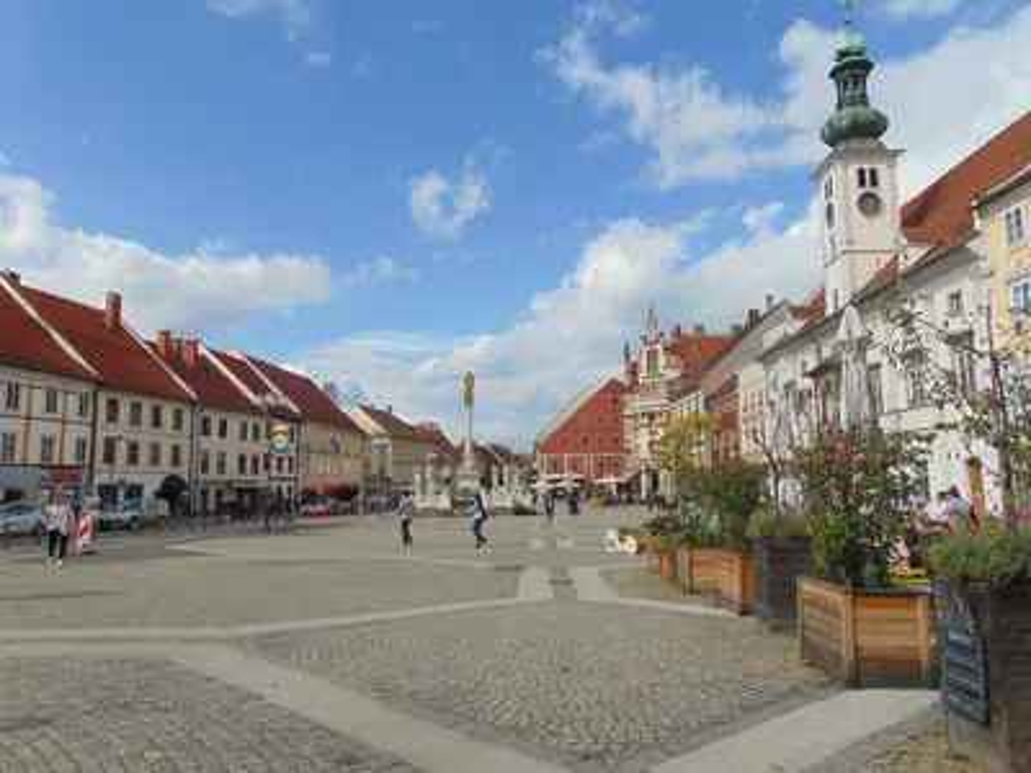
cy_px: 386
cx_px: 516
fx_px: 745
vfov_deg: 54.9
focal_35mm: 25
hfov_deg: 69.4
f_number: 7.7
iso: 80
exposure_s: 1/250
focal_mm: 4.5
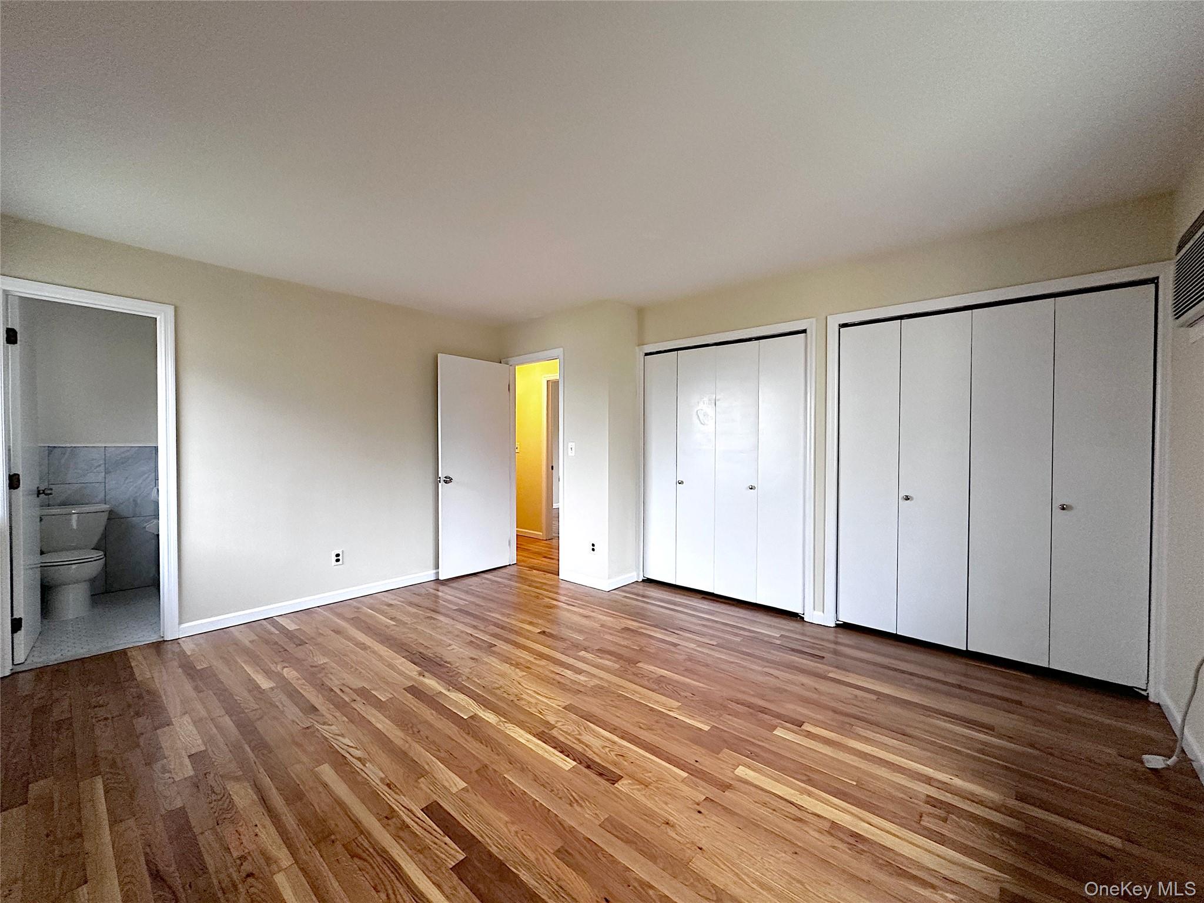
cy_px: 452
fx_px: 487
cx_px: 602
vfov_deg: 85.7
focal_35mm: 14
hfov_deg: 102.1
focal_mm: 2.22
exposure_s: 1/120
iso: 320
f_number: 2.2
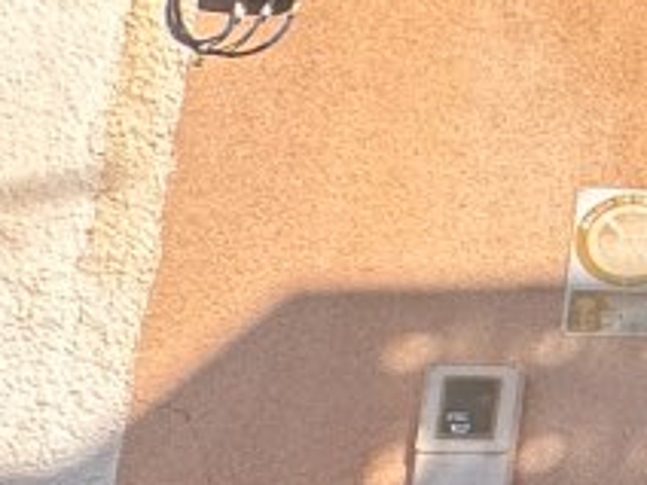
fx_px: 1850
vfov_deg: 14.9
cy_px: 212
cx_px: 1935
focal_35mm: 99
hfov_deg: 11.4
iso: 40
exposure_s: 1/749
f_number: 2.2
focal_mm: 2.22
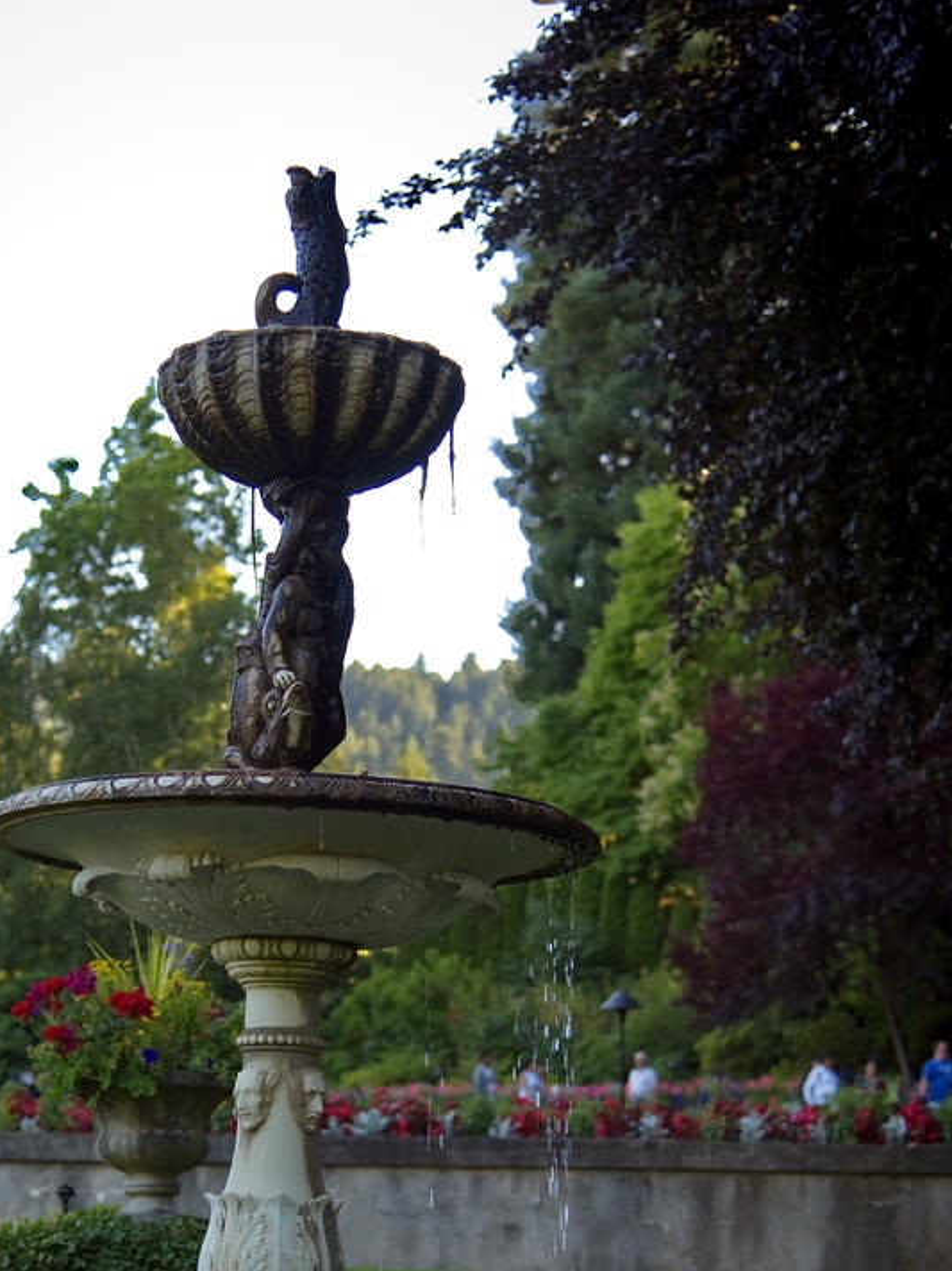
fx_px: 3301
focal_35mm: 90
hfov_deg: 16.3
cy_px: 972
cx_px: 259
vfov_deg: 21.6
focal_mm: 52
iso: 100
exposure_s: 1/125
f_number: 4
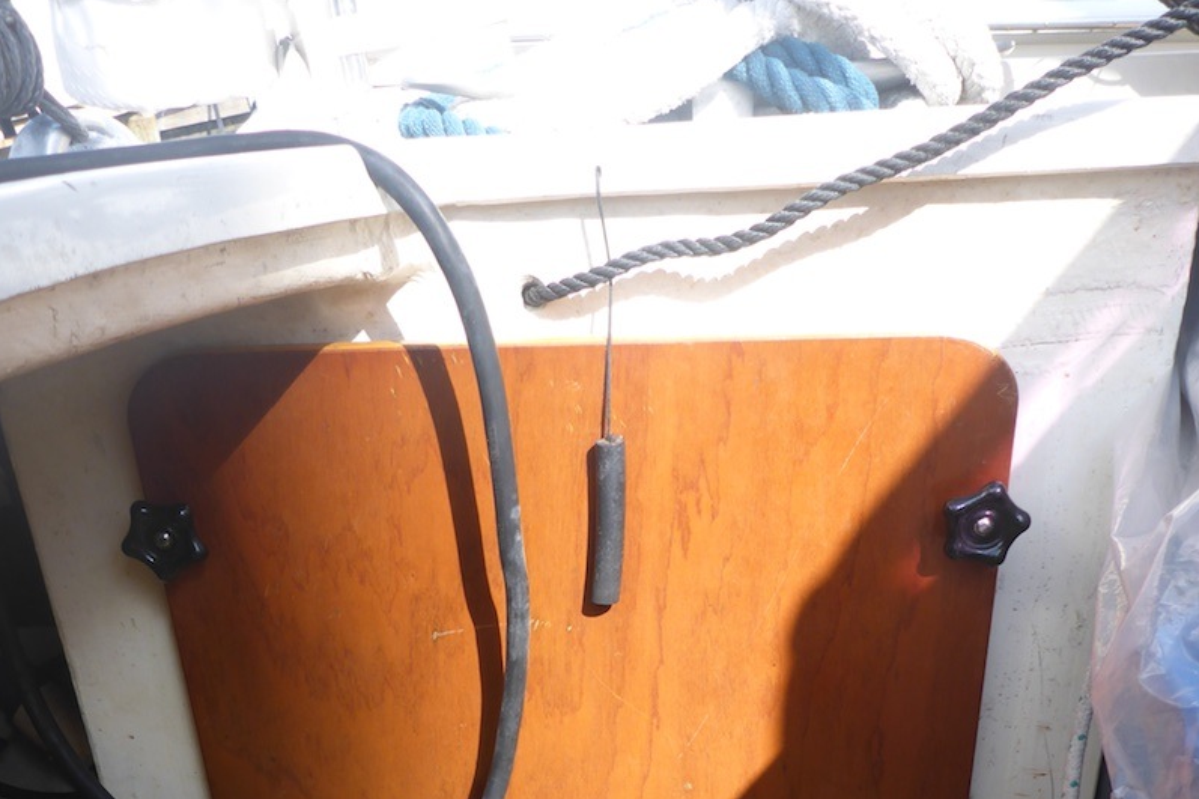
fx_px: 1299
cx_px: 599
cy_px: 773
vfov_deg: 31.9
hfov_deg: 49.6
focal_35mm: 39
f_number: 3.3
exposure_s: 1/250
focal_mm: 4.9
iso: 100
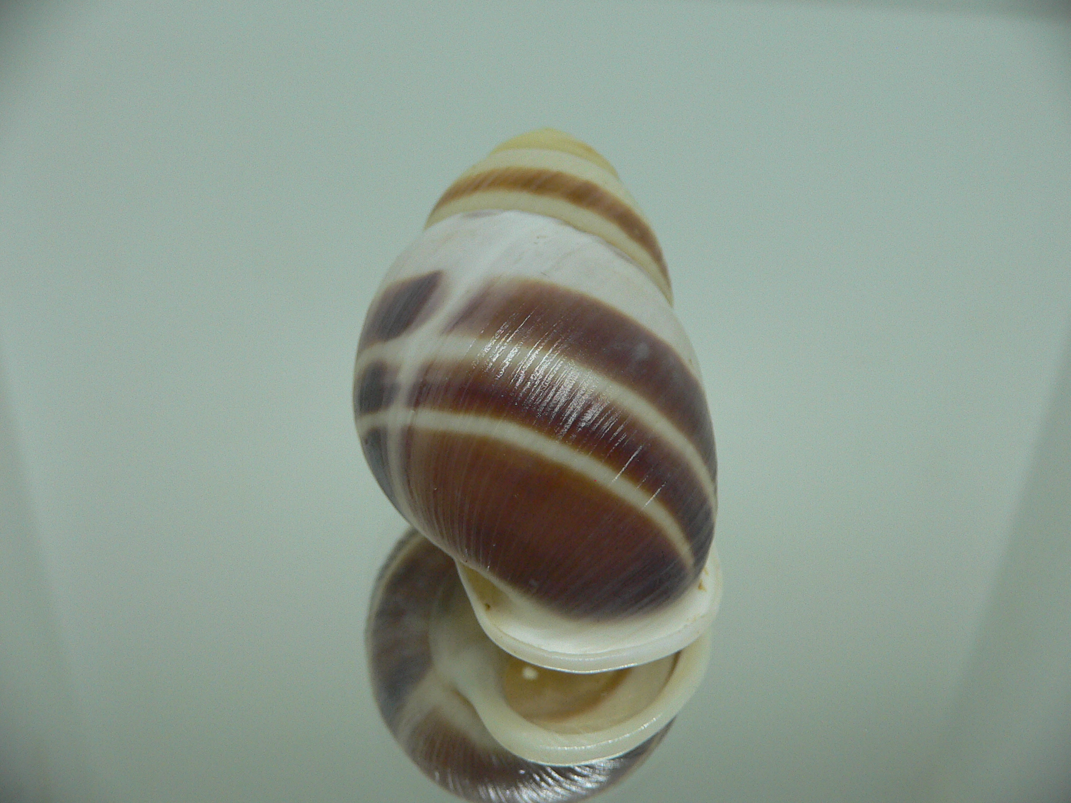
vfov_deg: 40.7
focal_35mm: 35
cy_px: 402
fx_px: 1083
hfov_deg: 52.6
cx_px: 536
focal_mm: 4.6
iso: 150
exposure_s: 1/60
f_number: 2.8
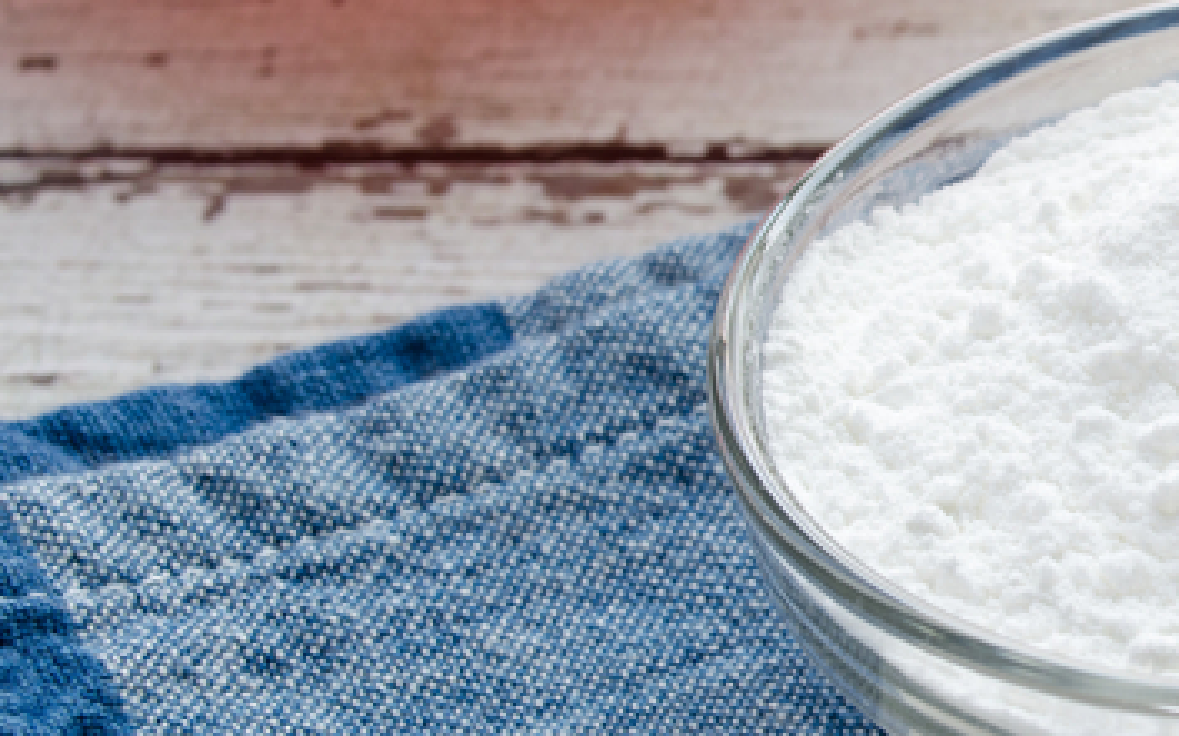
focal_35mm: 124
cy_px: 276
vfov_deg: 10.6
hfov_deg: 16.4
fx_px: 3983
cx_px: 1232
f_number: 11
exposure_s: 1/1.67
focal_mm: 36
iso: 100
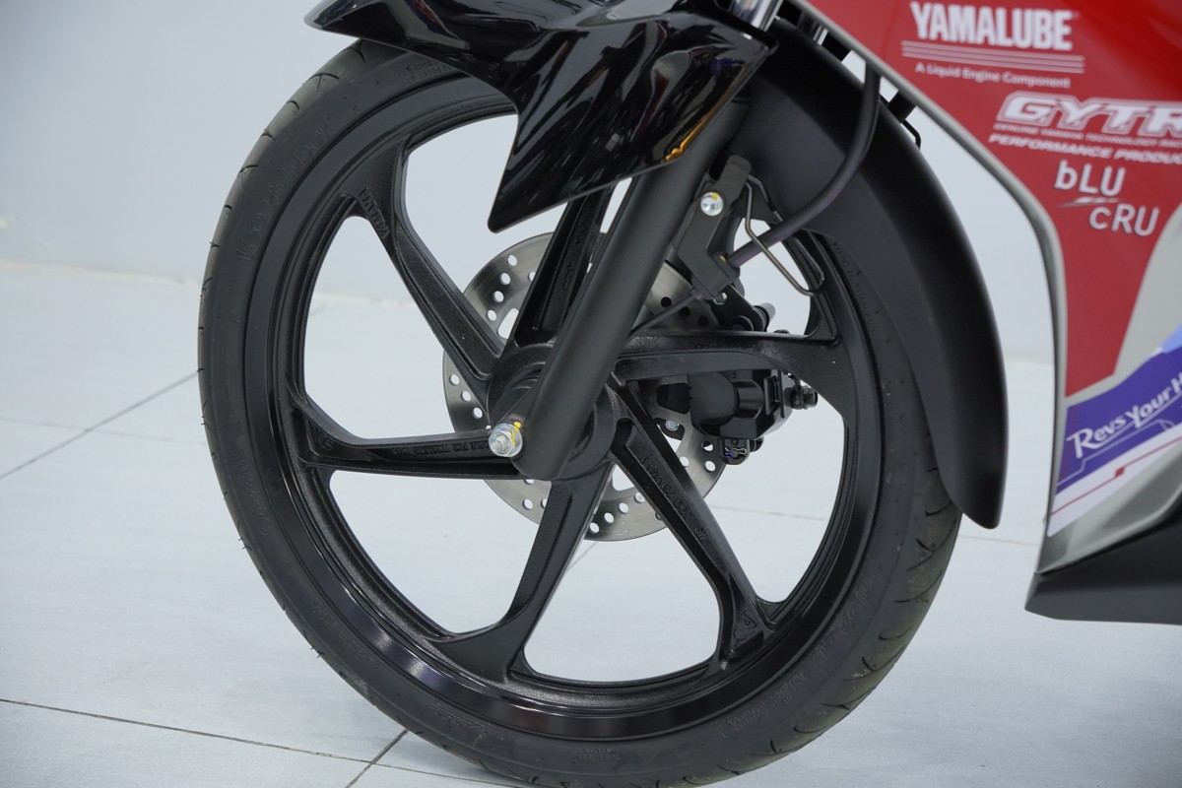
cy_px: 394
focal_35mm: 65
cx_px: 591
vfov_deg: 21.0
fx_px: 2123
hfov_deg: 31.1
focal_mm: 43.1
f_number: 4
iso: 800
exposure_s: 1/50
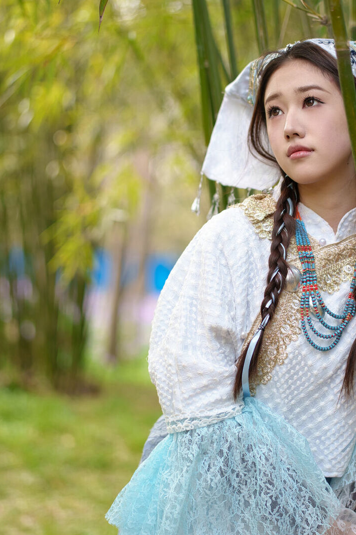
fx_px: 1098
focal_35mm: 74
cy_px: 243
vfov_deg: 27.3
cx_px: 234
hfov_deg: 18.4
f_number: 1.4
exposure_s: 1/250
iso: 100
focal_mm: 50
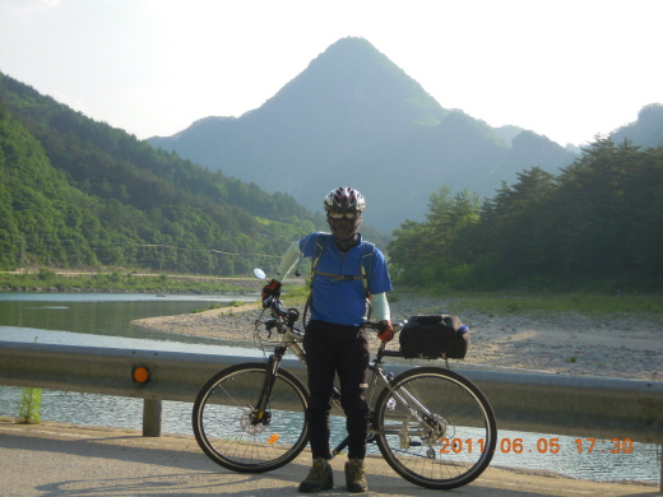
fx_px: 1417
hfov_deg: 26.3
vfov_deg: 19.9
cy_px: 248
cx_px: 332
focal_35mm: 74
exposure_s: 1/400
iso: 100
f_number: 4.4
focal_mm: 13.2
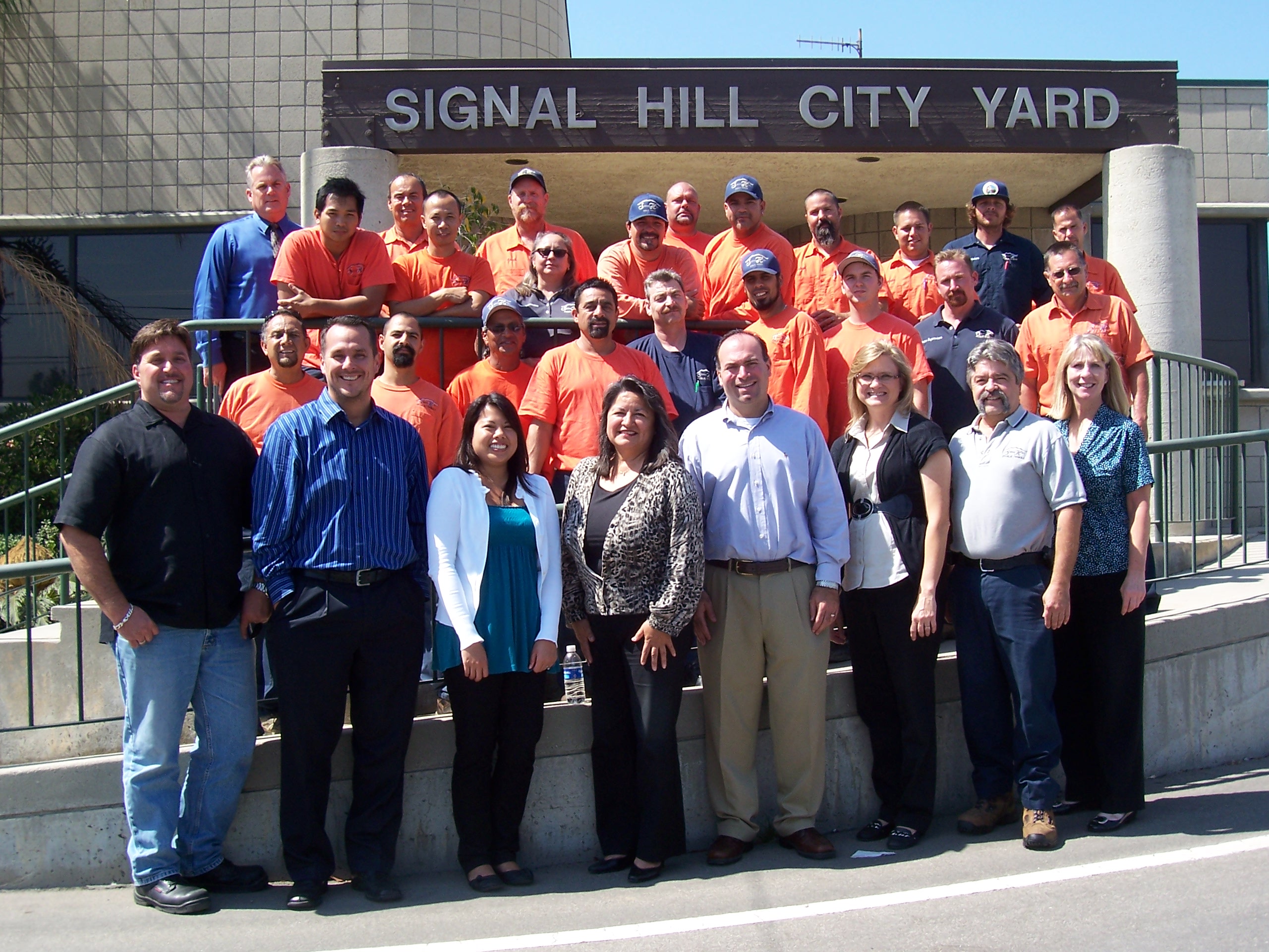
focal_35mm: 42
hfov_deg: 44.8
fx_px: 1540
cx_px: 634
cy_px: 476
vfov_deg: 34.3
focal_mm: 7
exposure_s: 1/180
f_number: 5.6
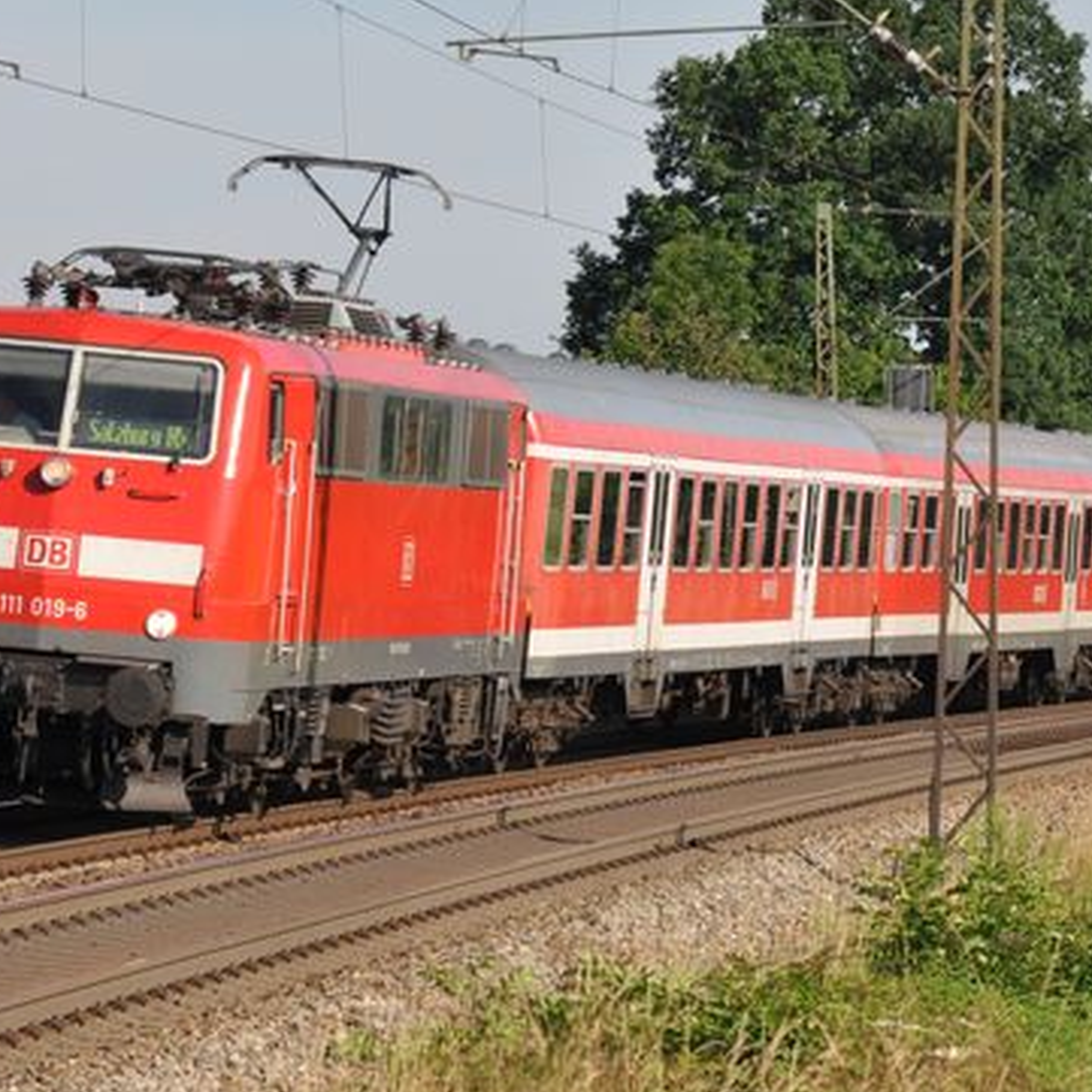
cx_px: 823
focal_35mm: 253
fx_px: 9030
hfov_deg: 6.9
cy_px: 266
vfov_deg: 6.9
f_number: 9
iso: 200
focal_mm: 70
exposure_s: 1/500
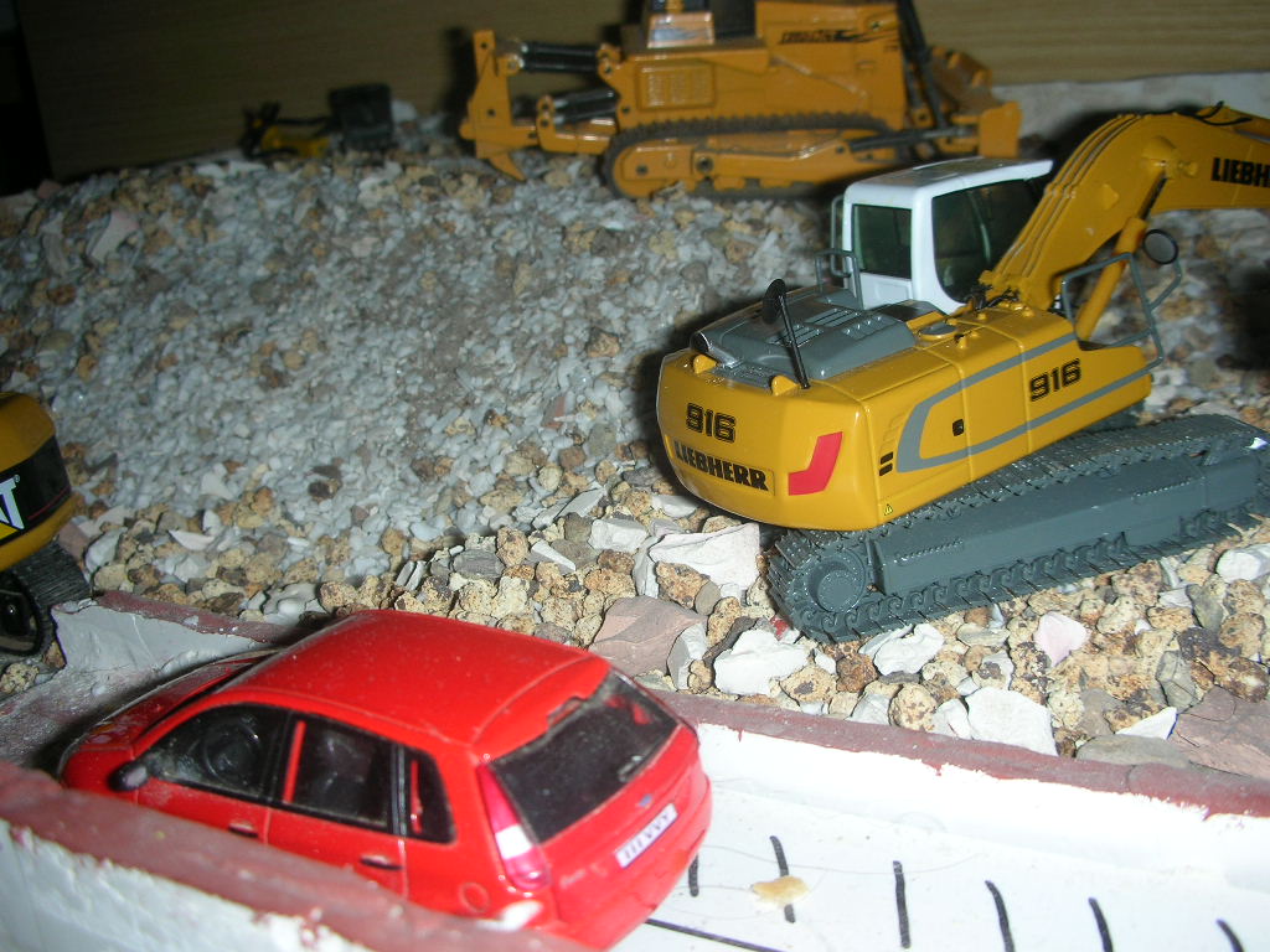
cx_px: 635
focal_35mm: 35
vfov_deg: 40.7
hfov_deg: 52.6
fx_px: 1284
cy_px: 476
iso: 50
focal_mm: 5.8
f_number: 3
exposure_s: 1/60.1
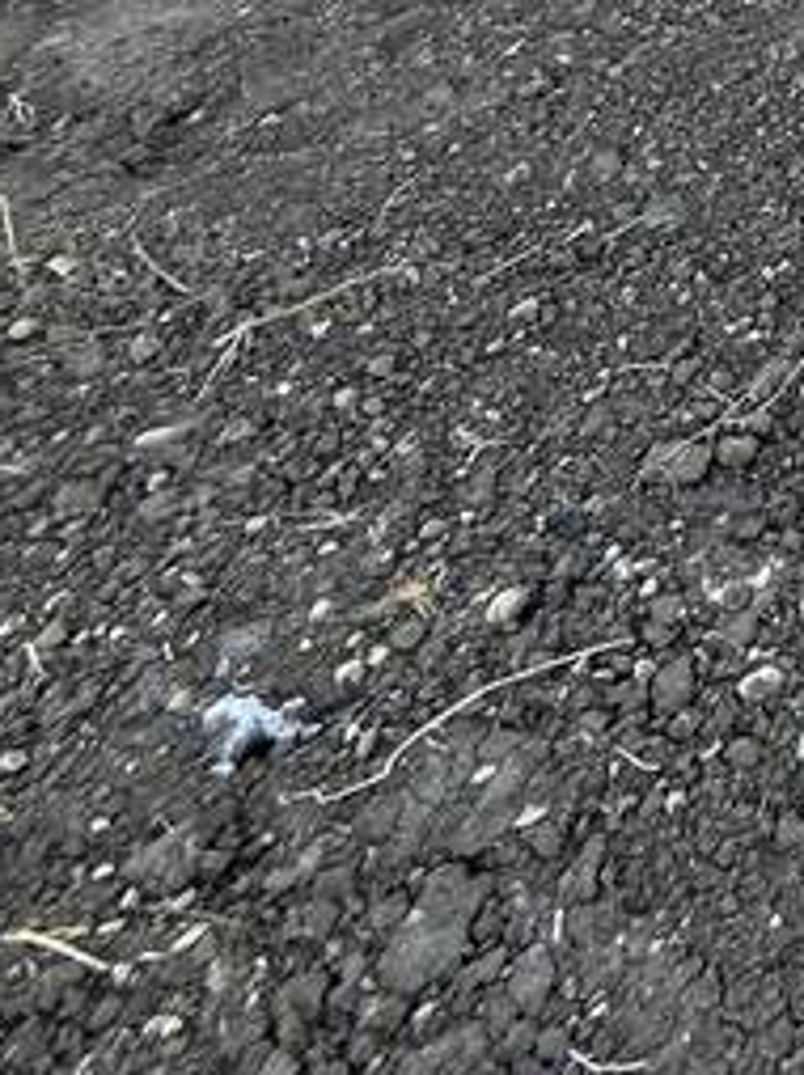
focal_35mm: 53
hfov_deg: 19.8
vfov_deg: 24.0
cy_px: -711
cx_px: 1468
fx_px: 1644
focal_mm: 2.22
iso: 64
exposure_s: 1/233
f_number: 2.2
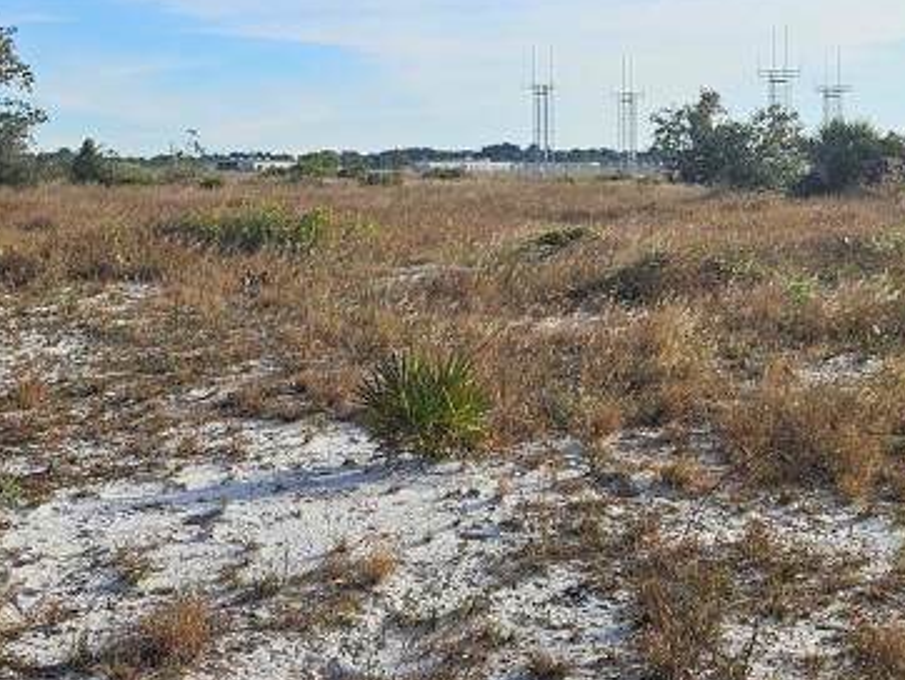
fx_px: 1700
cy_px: 145
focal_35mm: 65
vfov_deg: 22.3
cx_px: 460
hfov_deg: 29.8
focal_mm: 5.4
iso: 25
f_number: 1.8
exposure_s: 1/2664
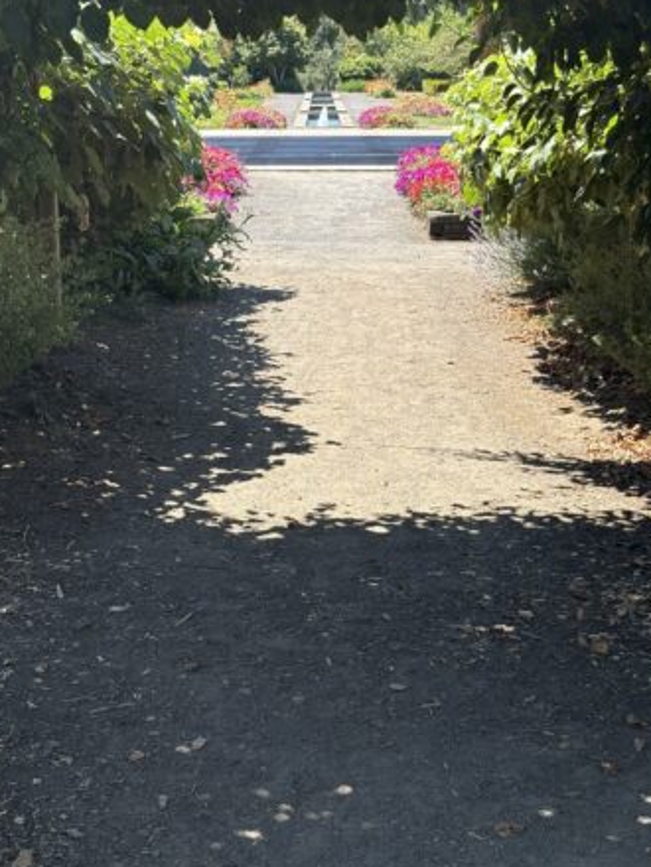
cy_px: 362
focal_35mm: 63
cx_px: 349
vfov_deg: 30.7
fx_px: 1580
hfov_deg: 23.3
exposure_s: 1/1048
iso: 32
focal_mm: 5.96
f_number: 1.6
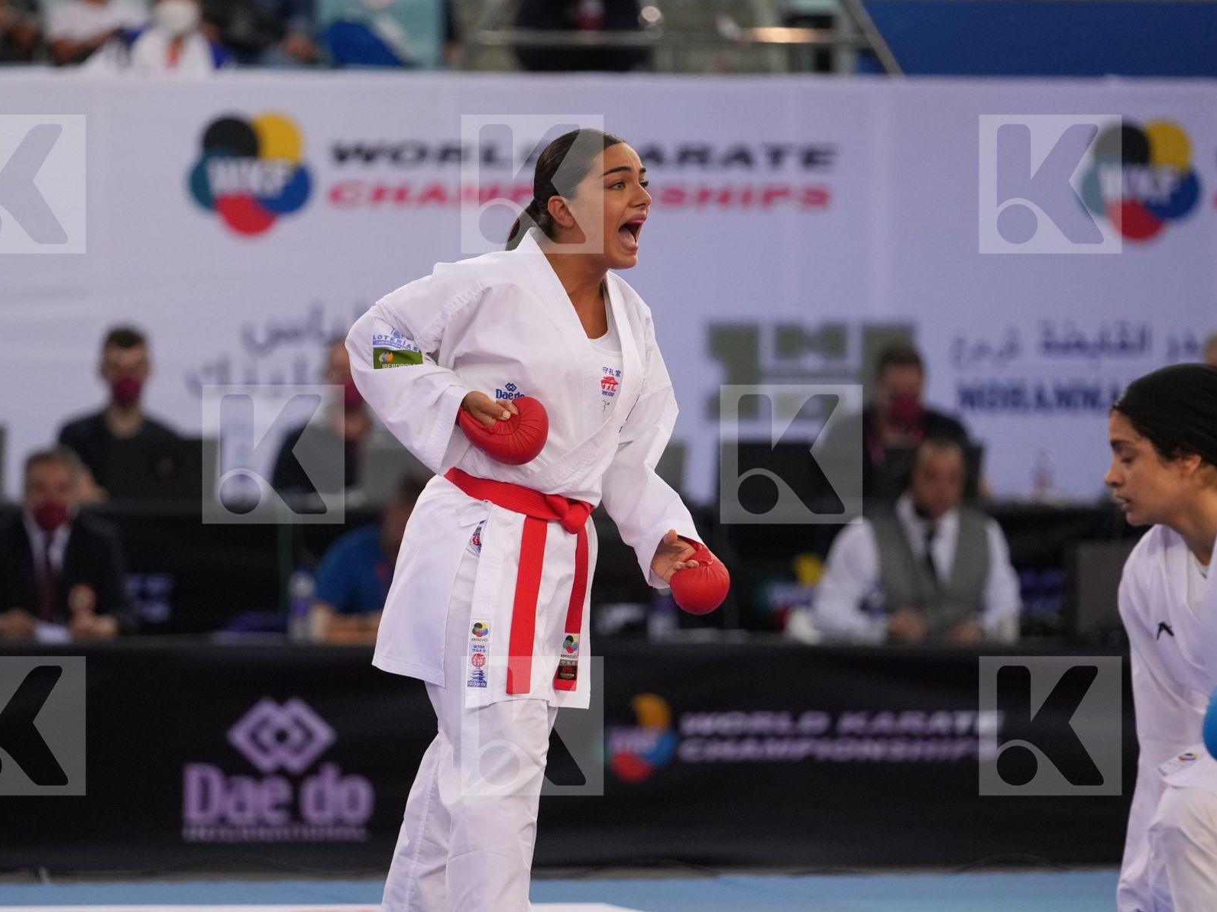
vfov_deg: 4.6
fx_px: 11459
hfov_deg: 6.1
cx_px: 532
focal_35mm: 326
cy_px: 454
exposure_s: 1/1000
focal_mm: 200
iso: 2000
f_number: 2.8
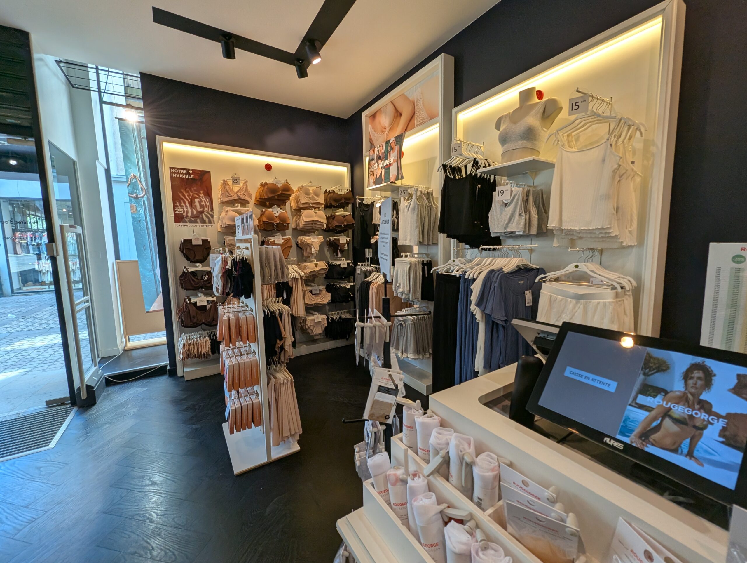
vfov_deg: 90.1
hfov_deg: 106.1
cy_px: 282
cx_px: 374
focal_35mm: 13
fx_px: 281
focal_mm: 1.95
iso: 120
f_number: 2.2
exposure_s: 1/151
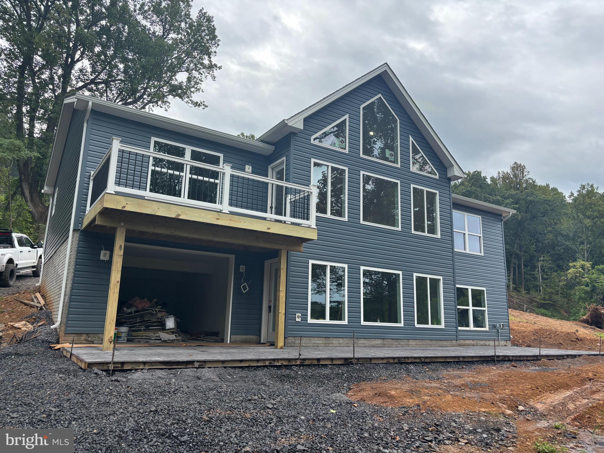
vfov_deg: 53.1
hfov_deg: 67.3
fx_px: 454
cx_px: 302
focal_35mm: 26
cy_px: 226
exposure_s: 1/880
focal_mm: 5.96
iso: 50
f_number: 1.6
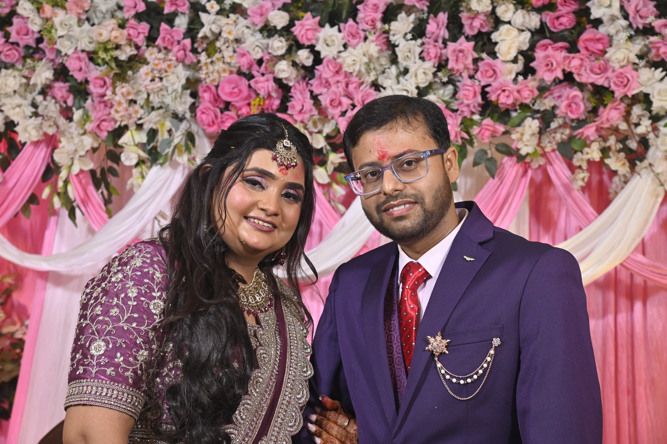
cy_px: 222
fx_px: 1148
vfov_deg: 21.9
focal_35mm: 62
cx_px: 334
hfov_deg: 32.4
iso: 400
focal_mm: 62
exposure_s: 1/160
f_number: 6.3
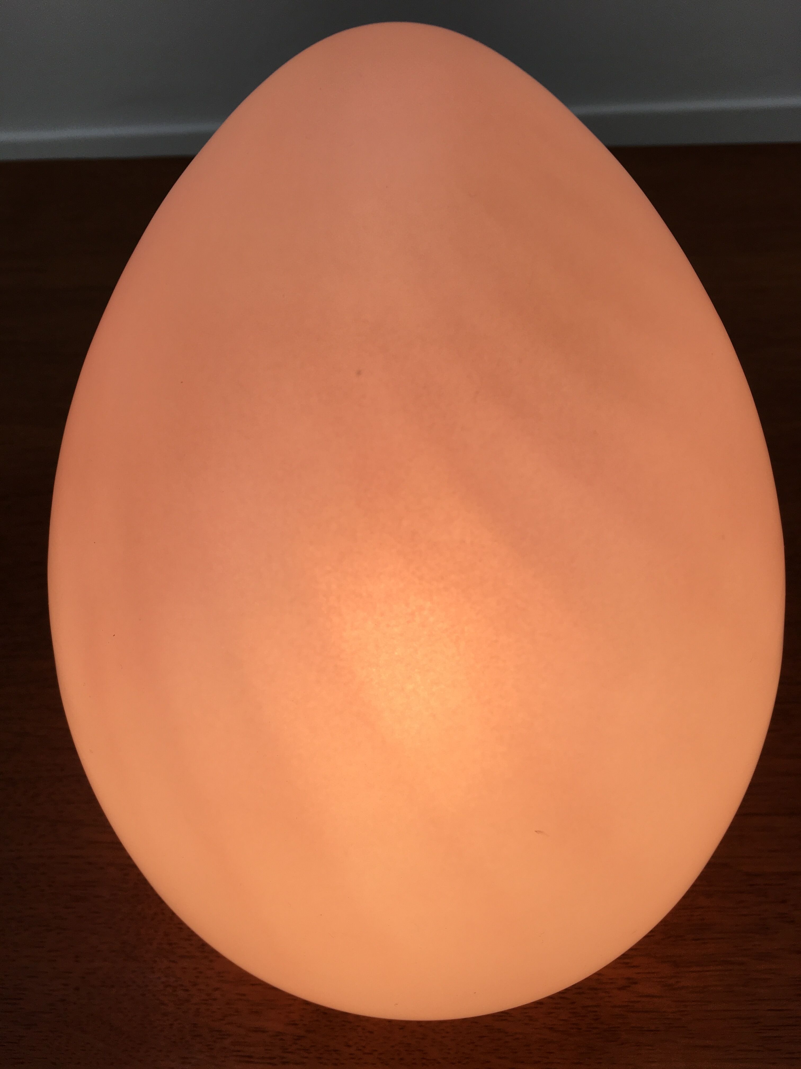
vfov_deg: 61.7
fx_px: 895
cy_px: 534
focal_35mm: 29
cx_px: 400
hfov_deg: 48.2
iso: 25
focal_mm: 4.15
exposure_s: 1/122
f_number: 2.2
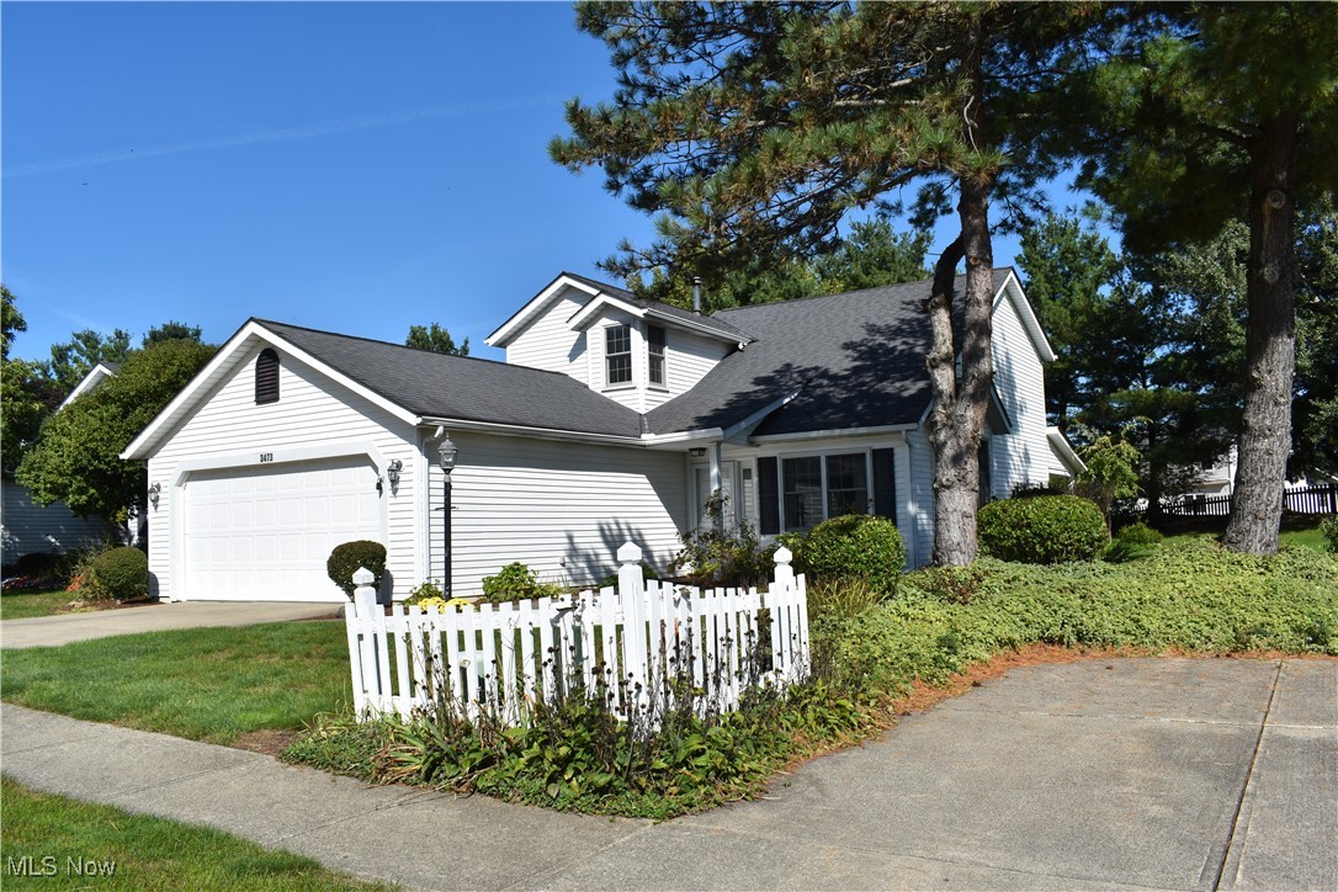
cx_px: 669
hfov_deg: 67.4
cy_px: 446
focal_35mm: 27
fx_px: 1003
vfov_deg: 47.9
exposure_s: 1/320
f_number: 9
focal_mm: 18
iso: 100
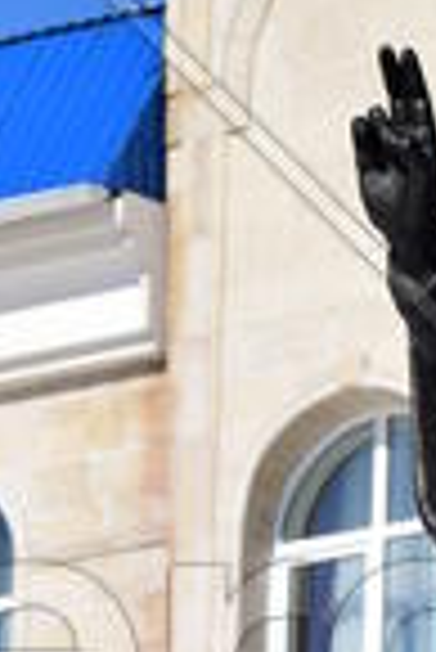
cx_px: 793
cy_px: 674
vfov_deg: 5.5
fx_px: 6741
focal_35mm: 372
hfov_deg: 3.7
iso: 100
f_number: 6.3
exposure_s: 1/640
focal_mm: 62
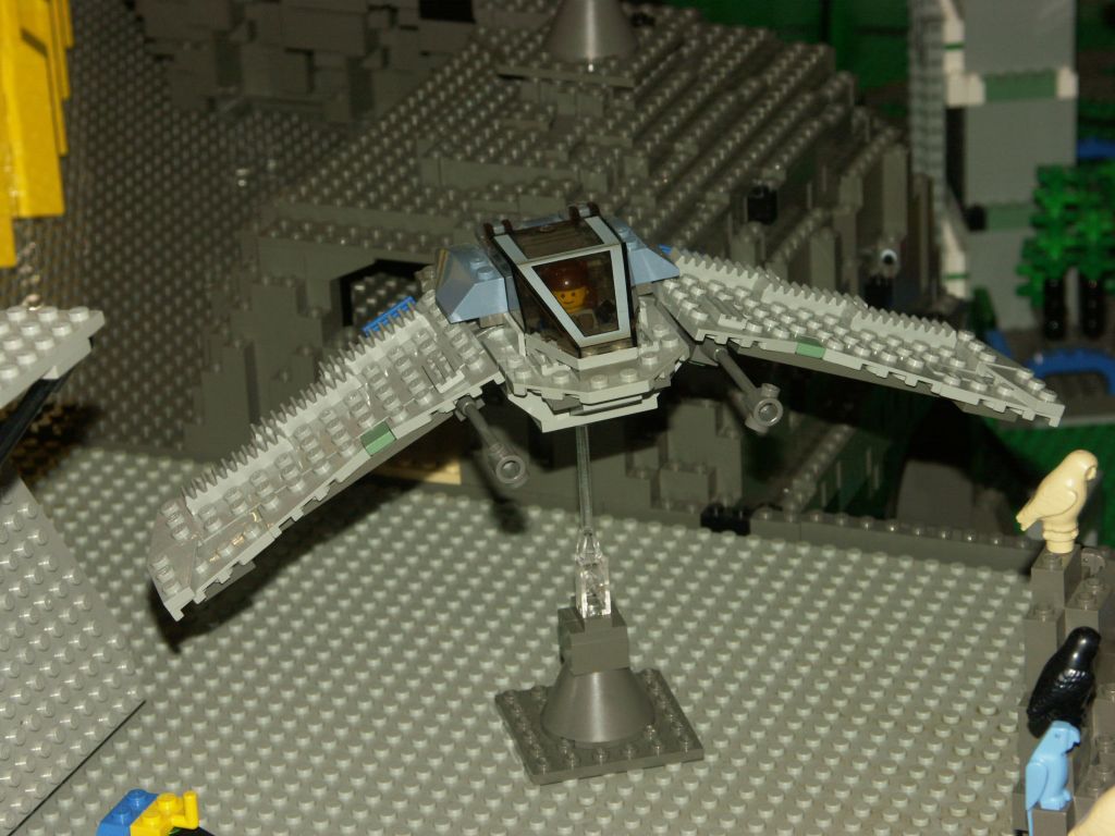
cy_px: 418
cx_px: 558
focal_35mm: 129
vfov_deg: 11.5
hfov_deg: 15.3
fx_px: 4155
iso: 200
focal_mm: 32.98
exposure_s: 1/125
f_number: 5.6
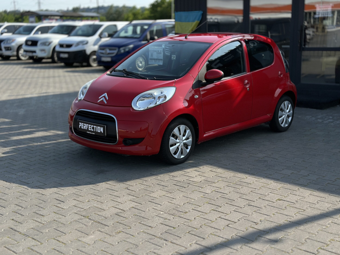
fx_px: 481
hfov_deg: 38.9
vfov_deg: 29.7
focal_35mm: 49
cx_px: 170
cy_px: 130
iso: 100
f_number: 1.78
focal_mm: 6.86
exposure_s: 1/4785
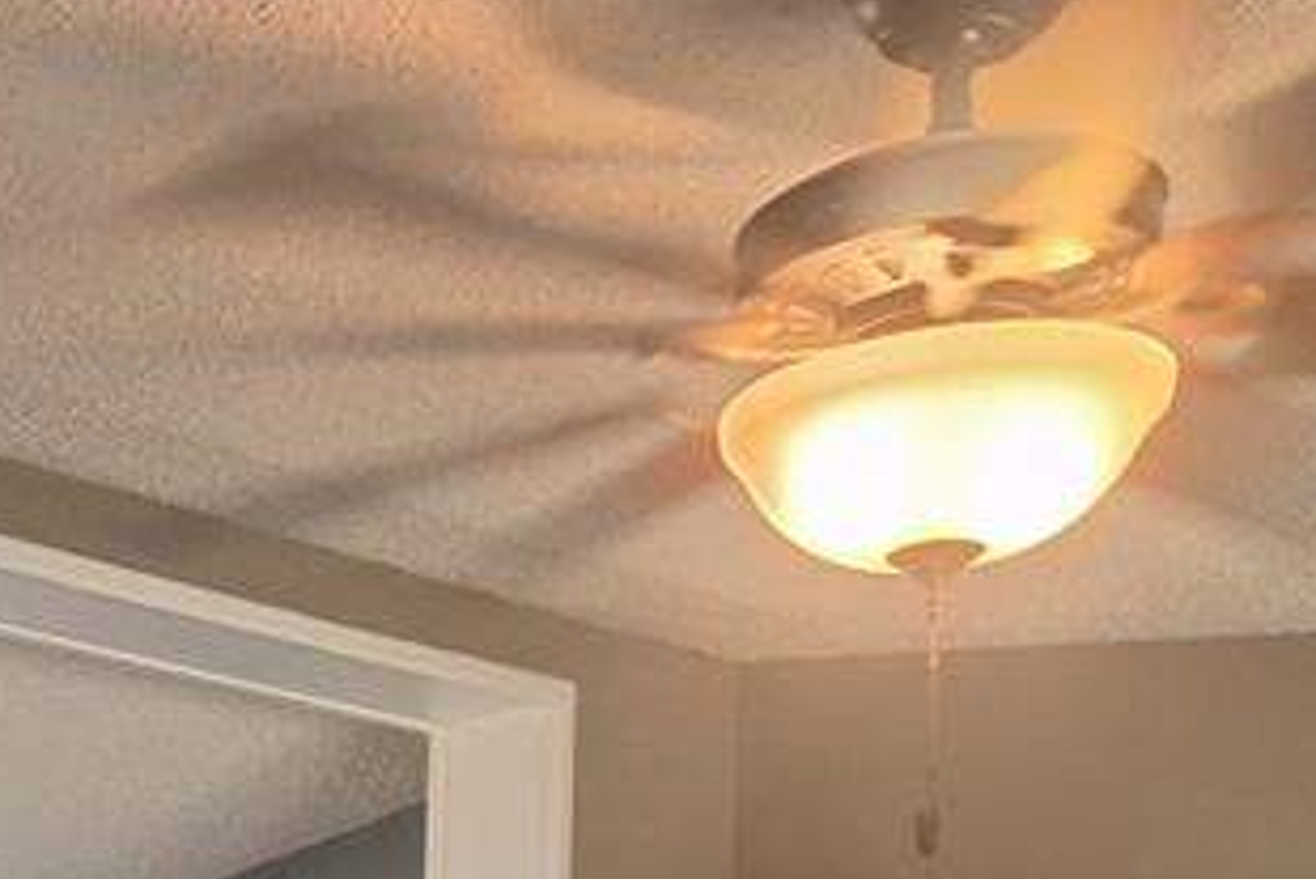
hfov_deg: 22.3
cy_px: 1527
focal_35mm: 79
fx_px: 2889
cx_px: -501
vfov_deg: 15.2
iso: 125
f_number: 1.8
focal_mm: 5.54
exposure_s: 1/50
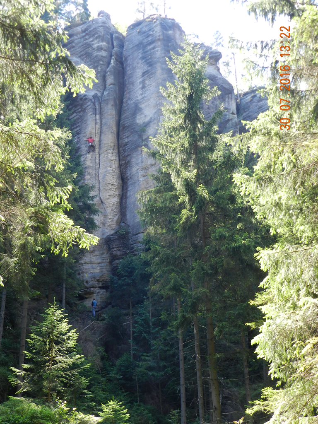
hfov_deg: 31.5
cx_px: 159
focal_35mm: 46
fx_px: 563
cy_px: 212
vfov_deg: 41.2
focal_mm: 8.1
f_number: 4.2
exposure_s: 1/80
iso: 160
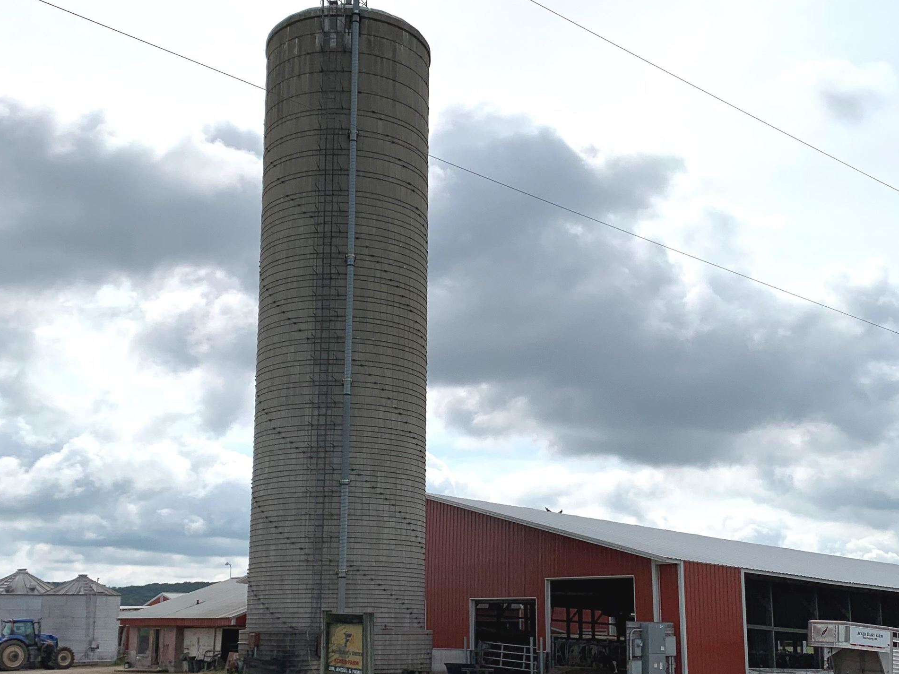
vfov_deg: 34.1
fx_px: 1091
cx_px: 456
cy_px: 429
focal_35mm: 42
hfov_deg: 44.8
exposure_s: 1/8000
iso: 25
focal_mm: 4.25
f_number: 1.8
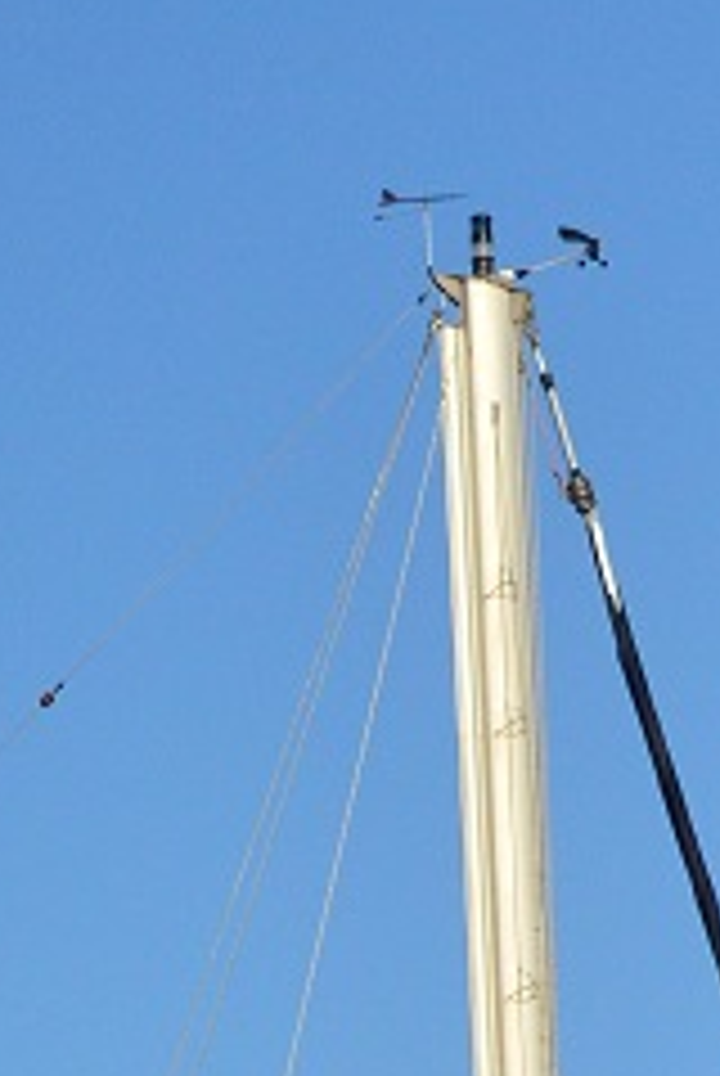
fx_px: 13071
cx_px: 119
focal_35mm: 437
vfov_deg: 4.6
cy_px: 2199
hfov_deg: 3.2
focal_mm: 70
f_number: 5.6
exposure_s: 1/8000
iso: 1000
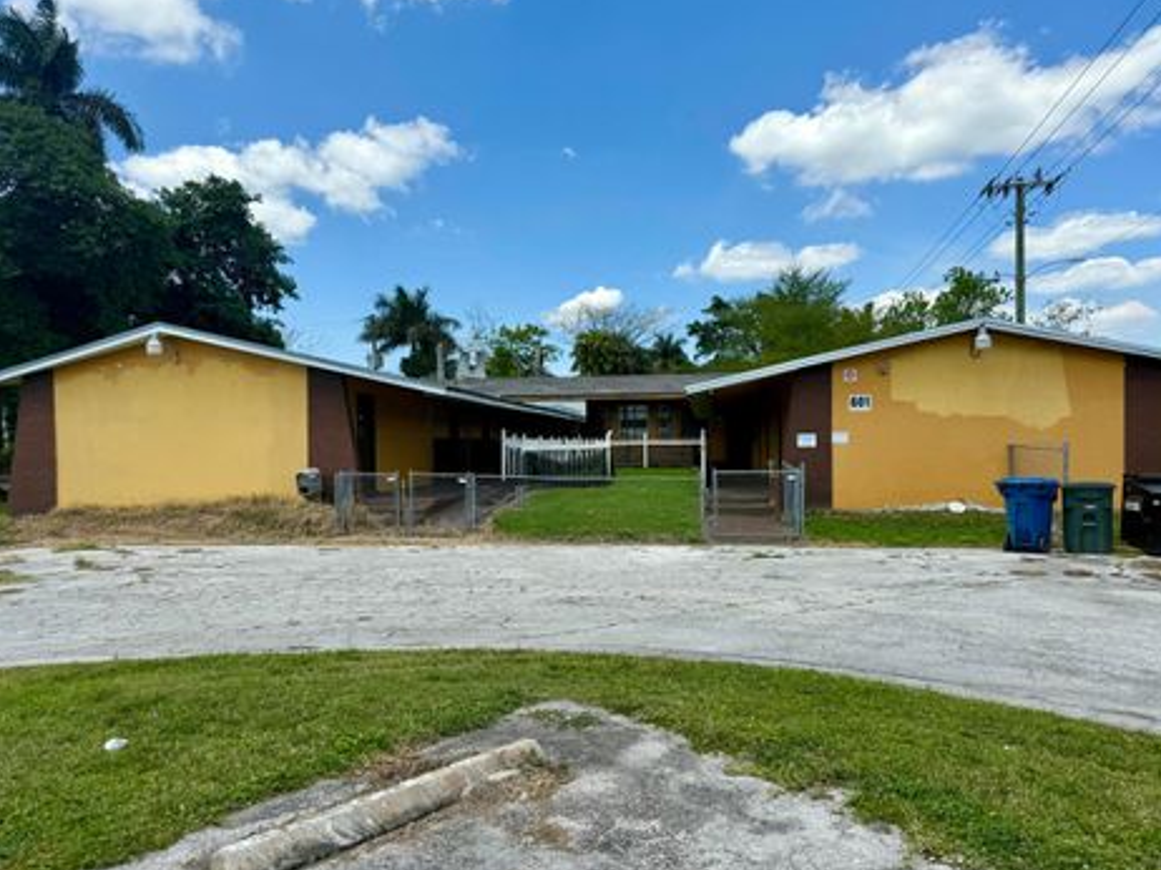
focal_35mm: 26
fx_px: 872
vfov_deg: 53.0
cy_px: 456
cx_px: 586
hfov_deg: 67.3
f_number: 1.78
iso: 80
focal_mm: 6.76
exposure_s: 1/4167
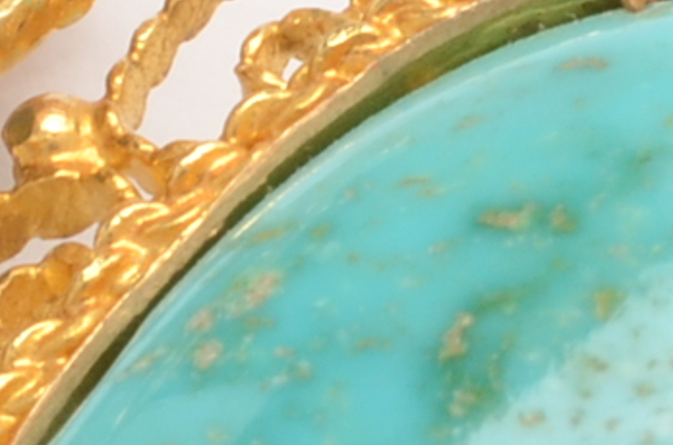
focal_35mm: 638
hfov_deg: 3.2
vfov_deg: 2.1
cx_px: 52
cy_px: 319
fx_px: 11895
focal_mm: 60
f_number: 22
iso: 400
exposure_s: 1/160
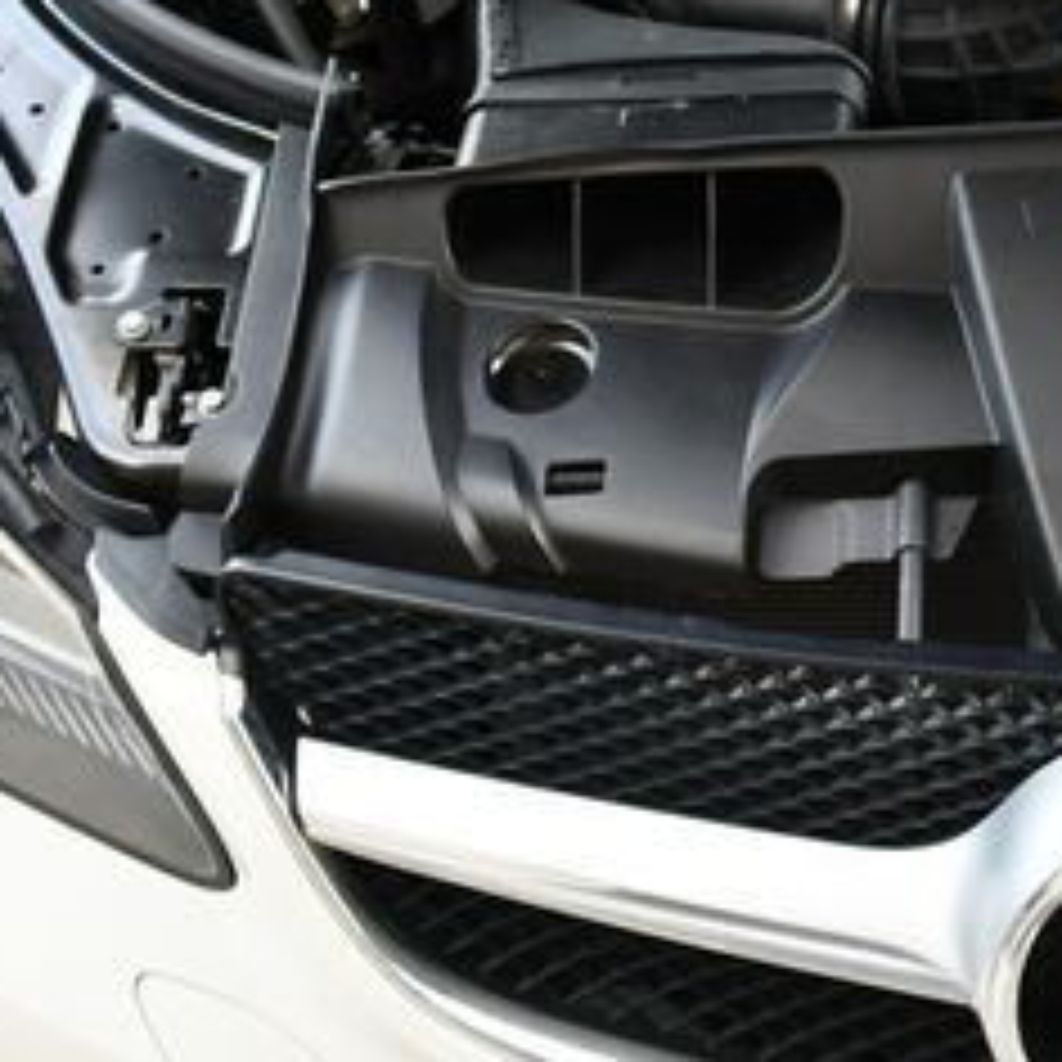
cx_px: 1192
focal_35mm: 83
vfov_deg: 20.7
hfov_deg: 19.9
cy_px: 230
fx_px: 2881
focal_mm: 18
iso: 400
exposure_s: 1/250
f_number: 4
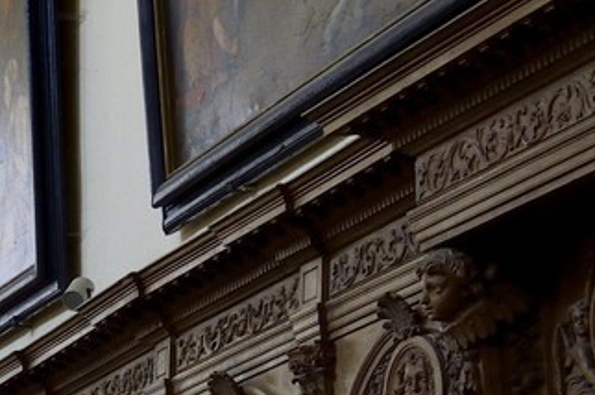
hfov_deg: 10.2
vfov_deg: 7.7
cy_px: 609
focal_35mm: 174
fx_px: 2873
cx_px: -878
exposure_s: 1/60
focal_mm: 35
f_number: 5.6
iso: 800
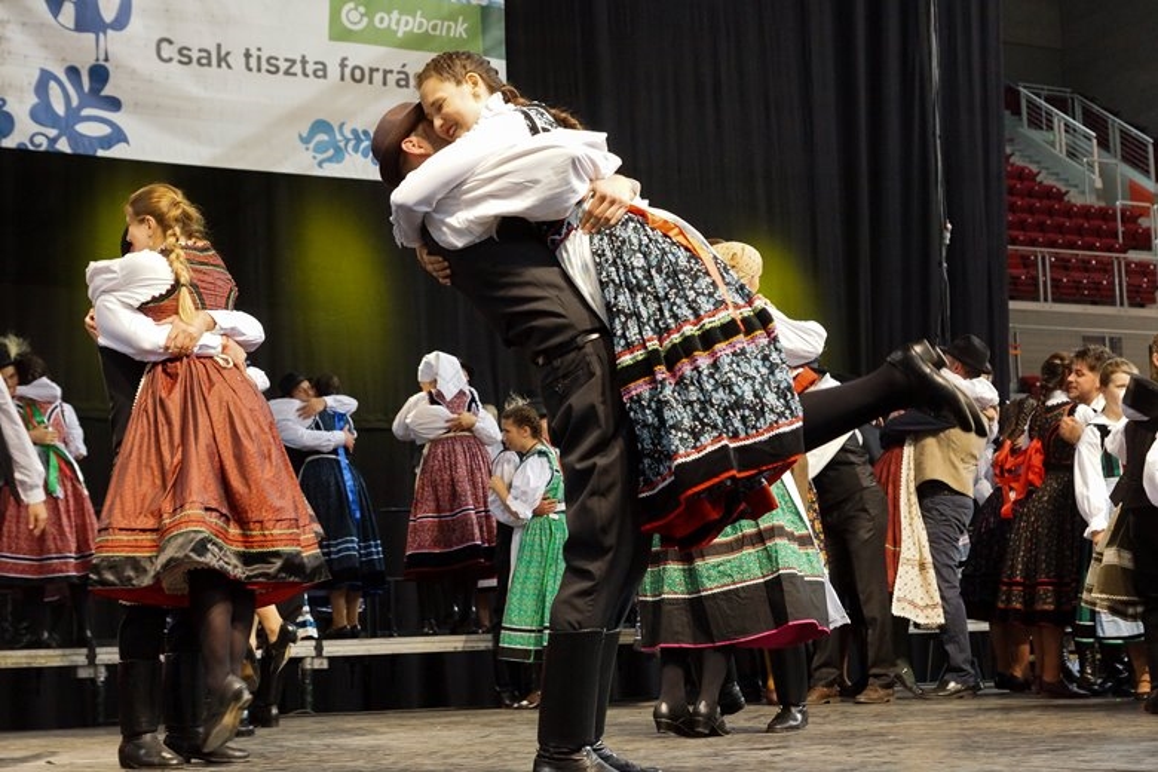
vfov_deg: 22.6
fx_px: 1930
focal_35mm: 60
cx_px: 579
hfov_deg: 33.4
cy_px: 386
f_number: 4
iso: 1600
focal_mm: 40
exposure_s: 1/125
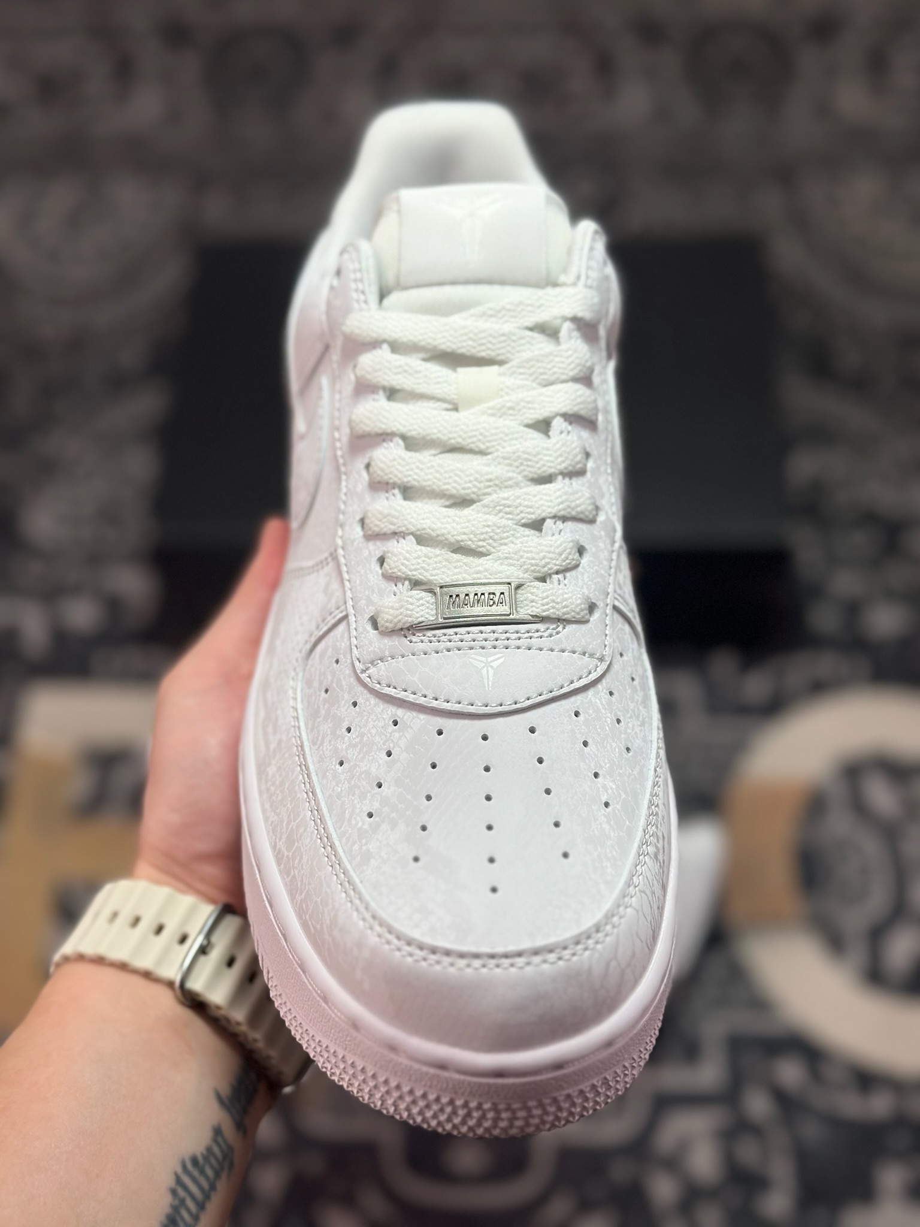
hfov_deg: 30.3
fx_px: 1701
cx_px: 460
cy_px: 614
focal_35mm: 48
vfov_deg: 39.7
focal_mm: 6.86
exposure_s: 1/2304
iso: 80
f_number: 1.78
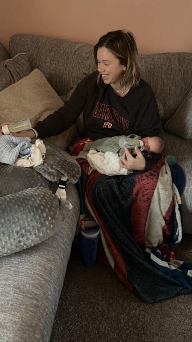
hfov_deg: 35.6
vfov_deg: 59.5
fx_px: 299
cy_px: 164
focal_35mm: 33
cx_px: 91
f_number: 1.6
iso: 1000
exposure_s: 1/30
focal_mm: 5.1
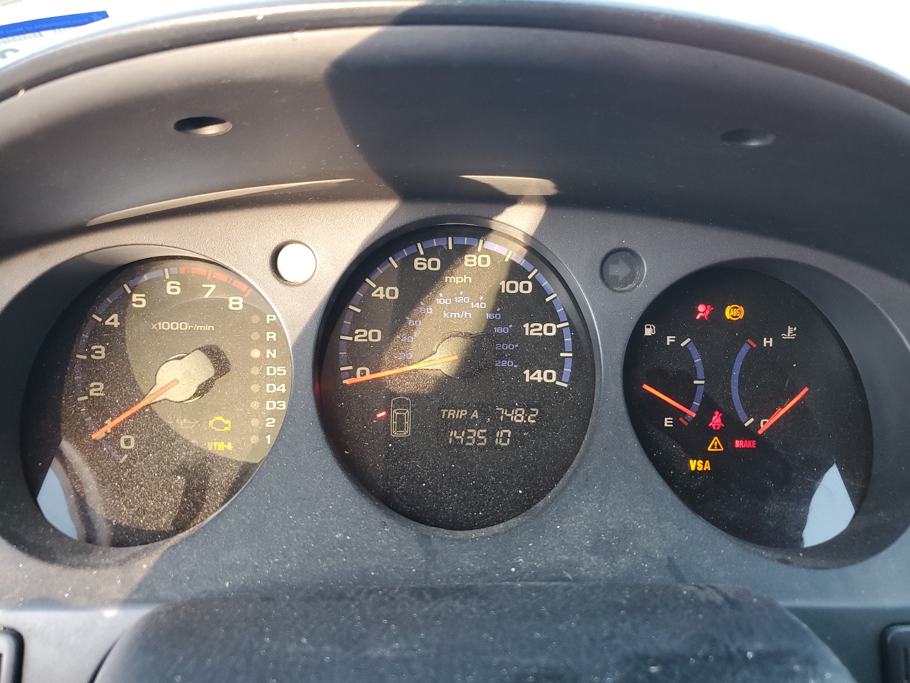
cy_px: 342
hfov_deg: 67.3
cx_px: 455
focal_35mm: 26
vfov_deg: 53.1
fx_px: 683
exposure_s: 1/60.2
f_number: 1.5
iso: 78
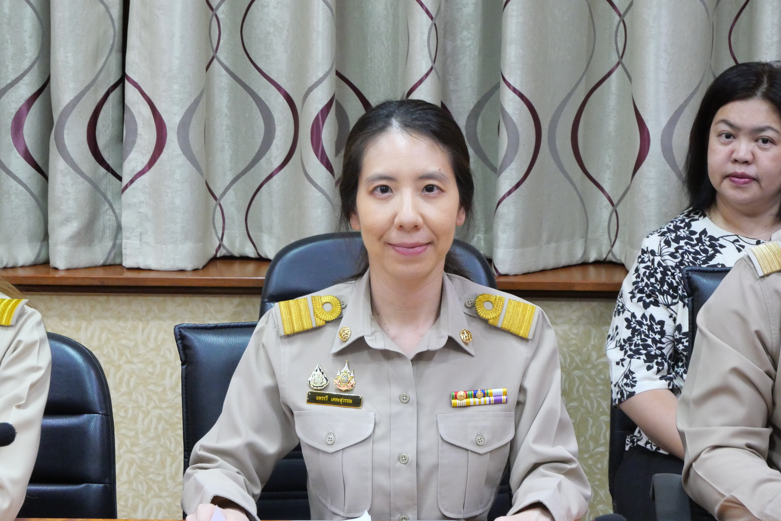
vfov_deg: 12.5
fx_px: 2388
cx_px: 397
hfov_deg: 18.6
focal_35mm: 110
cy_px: 262
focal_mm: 52
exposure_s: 1/20
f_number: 7.1
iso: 3200
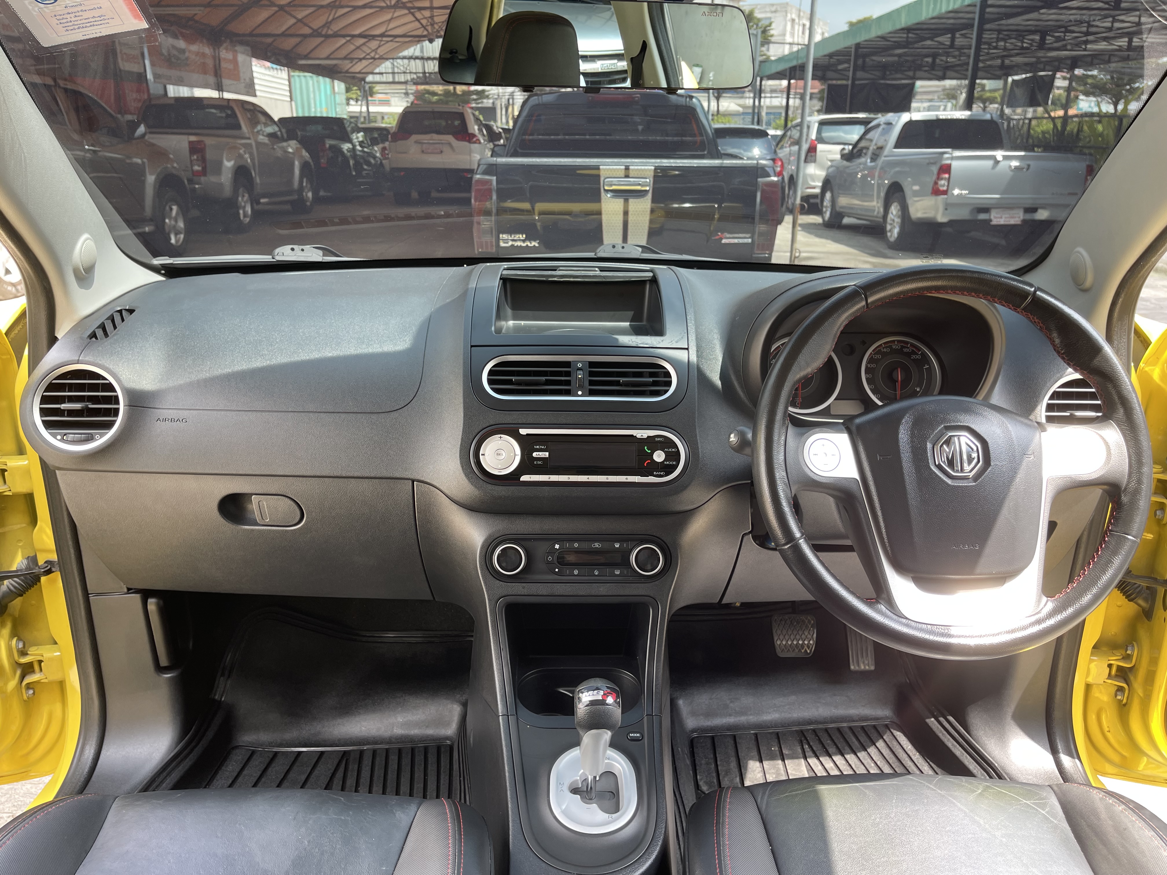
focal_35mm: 25
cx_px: 584
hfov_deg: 69.4
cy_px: 438
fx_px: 843
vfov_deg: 54.9
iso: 40
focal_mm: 5.1
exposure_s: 1/121
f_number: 1.6
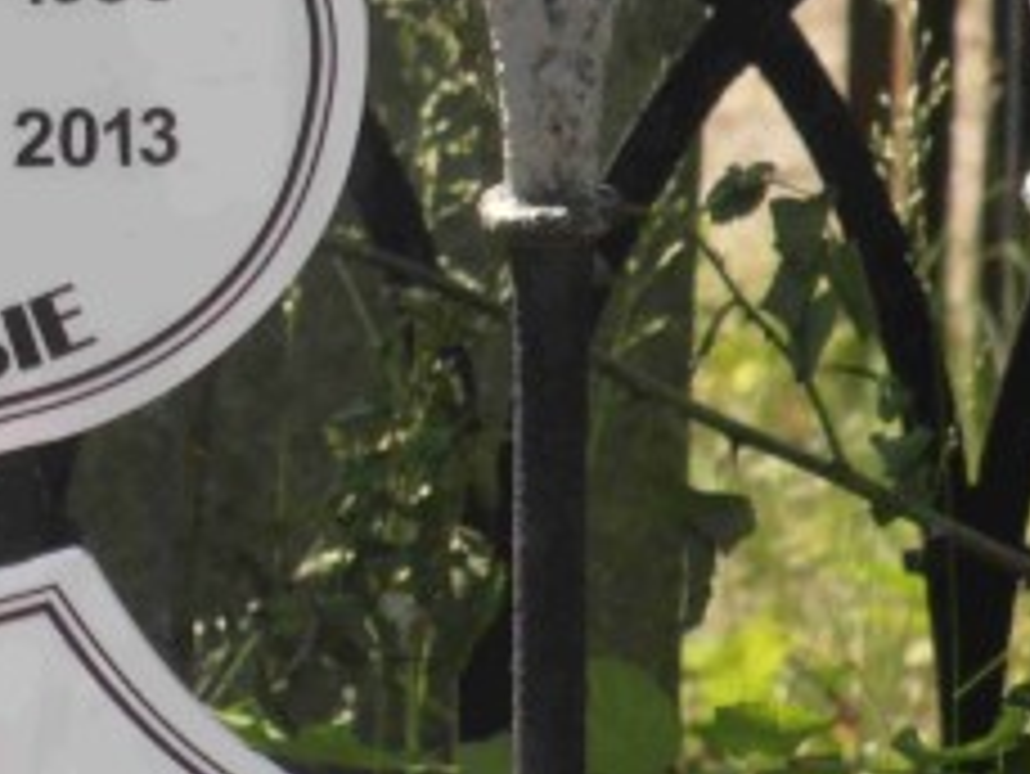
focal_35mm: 671
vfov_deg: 2.2
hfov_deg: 2.9
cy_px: -230
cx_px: -319
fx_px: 19976
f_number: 5.7
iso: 80
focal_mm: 42.54
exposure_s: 1/200
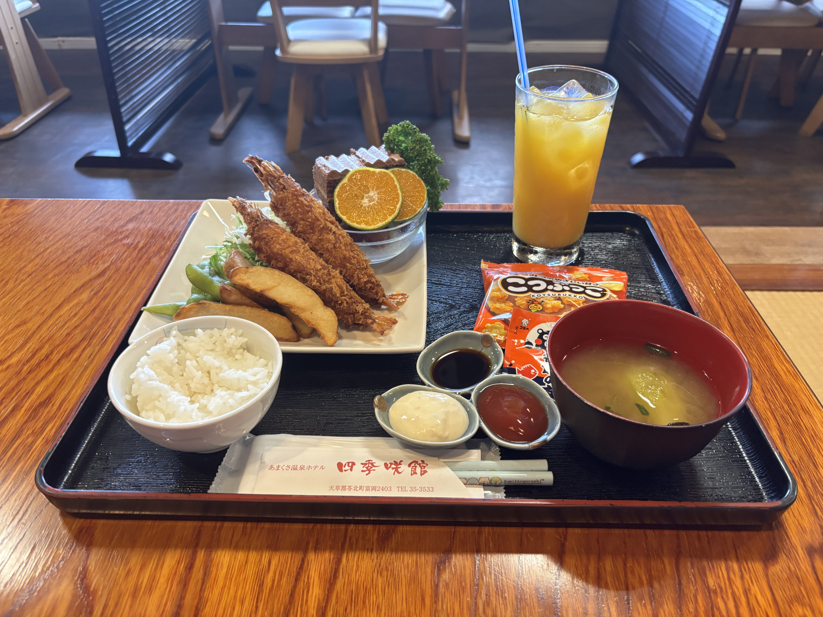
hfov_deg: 67.3
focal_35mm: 26
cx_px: 412
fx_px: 618
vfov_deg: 53.1
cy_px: 308
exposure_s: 1/60
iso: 400
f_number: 1.6
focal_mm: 5.96
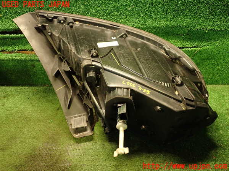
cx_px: 114
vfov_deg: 44.2
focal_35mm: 32
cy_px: 86
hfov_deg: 56.8
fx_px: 212
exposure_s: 1/30
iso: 800
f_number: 2.4
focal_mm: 5.79
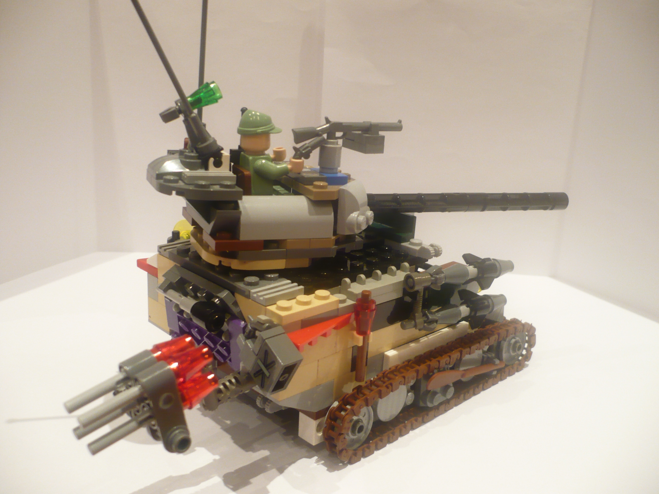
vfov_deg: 40.7
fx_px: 666
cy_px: 247
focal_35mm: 35
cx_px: 330
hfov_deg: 52.6
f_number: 2.8
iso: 200
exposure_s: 1/8
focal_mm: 5.8
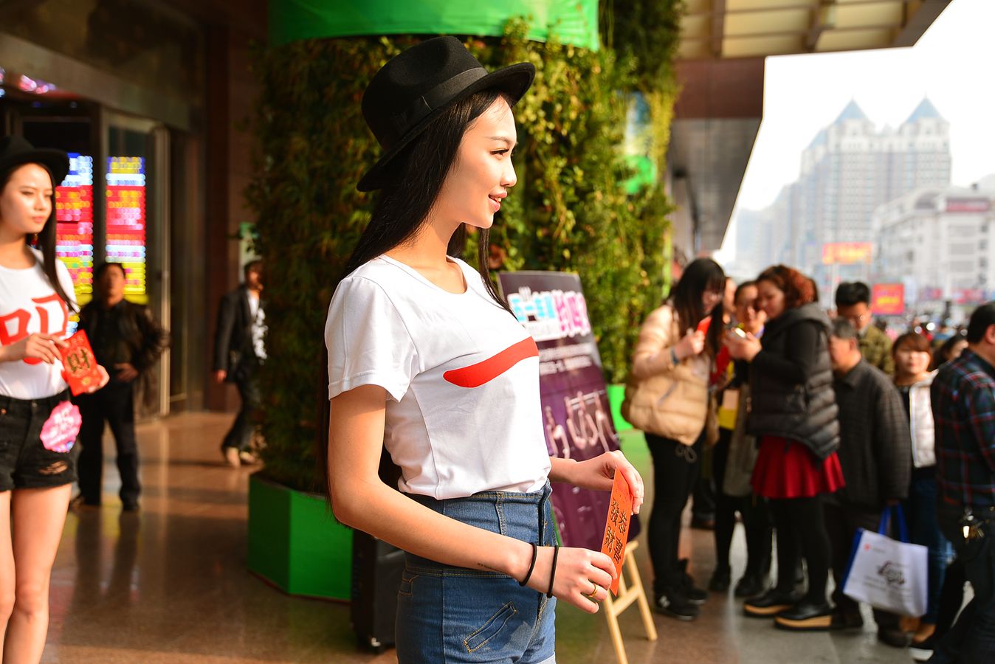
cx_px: 498
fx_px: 1161
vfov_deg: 31.9
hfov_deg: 46.4
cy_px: 332
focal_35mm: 42
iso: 400
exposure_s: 1/640
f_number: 4
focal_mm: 42
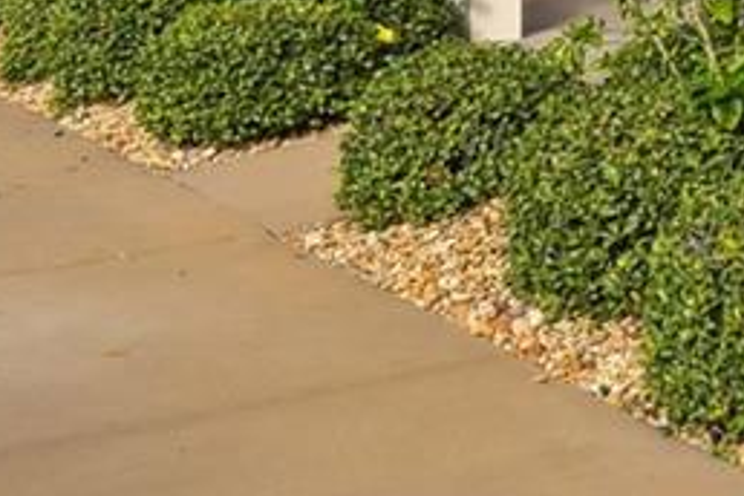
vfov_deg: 13.4
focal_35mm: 93
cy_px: -363
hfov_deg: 19.8
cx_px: 1024
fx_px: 1922
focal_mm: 10
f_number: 8
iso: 100
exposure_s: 1/200
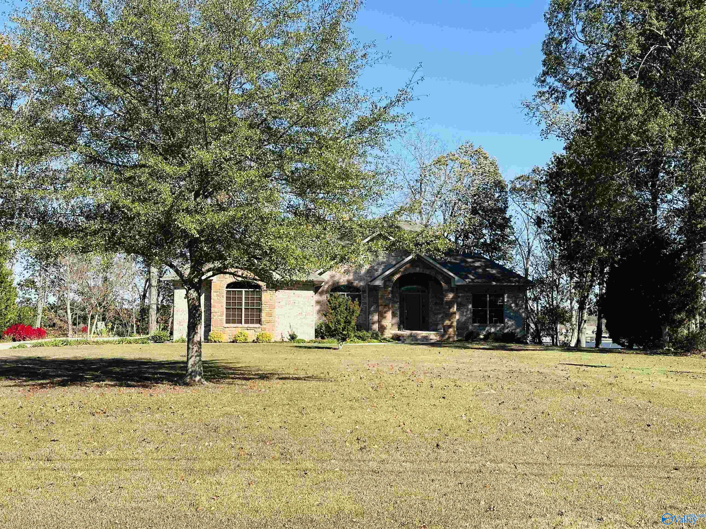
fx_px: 979
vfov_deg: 30.3
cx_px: 353
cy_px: 264
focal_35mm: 48
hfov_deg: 39.7
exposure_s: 1/2597
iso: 64
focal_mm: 6.86
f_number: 1.78
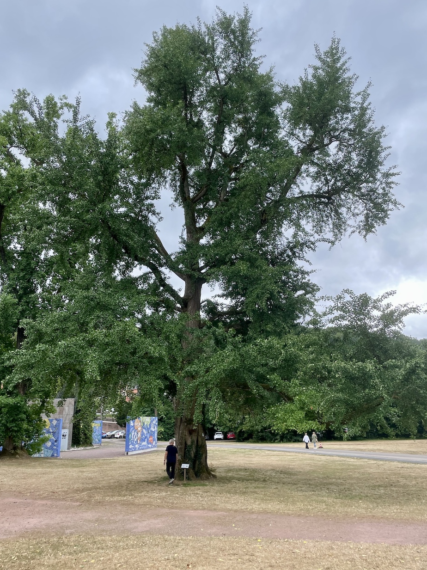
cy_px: 285
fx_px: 444
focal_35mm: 27
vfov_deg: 65.3
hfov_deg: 51.3
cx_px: 209
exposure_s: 1/744
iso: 32
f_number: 1.6
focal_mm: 4.2
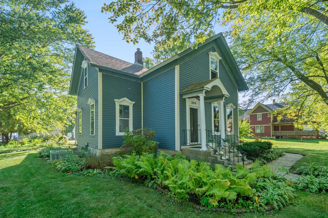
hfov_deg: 112.6
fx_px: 109
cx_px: 164
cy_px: 109
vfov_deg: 90.0
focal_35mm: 12
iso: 250
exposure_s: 1/60
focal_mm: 12
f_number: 8
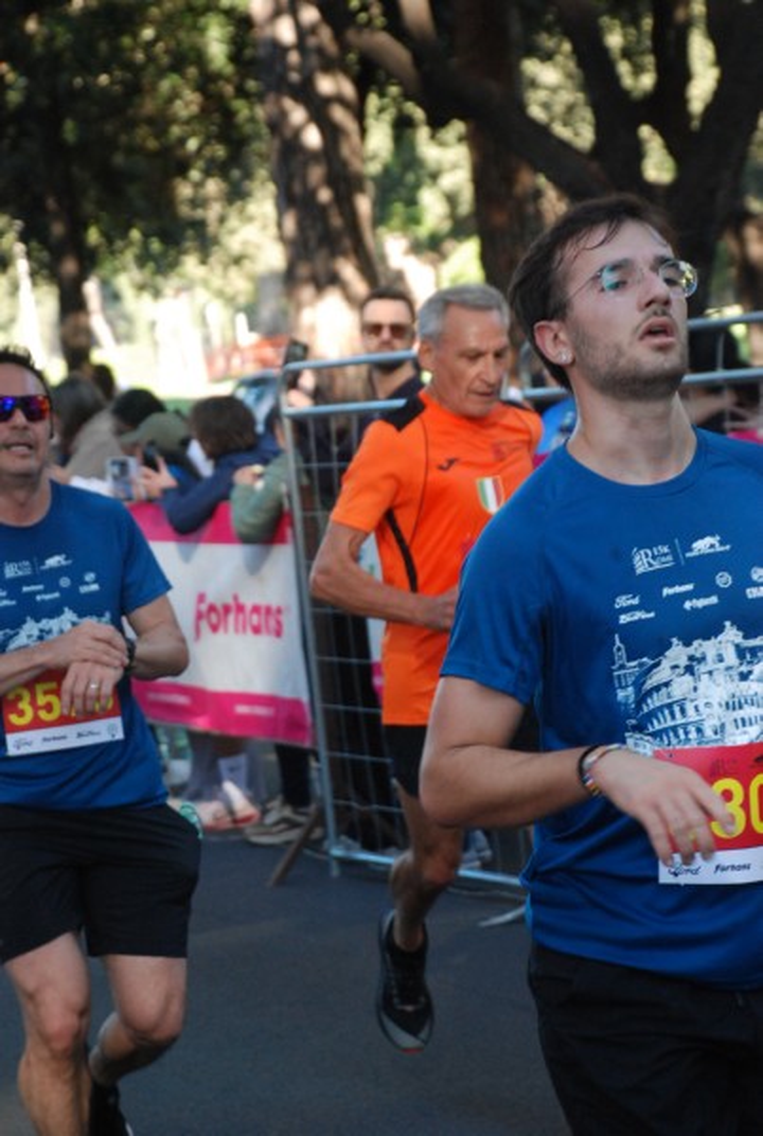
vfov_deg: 17.0
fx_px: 3795
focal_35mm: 120
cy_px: 568
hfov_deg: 11.5
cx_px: 382
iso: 1000
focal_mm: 80
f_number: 5.6
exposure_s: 1/250
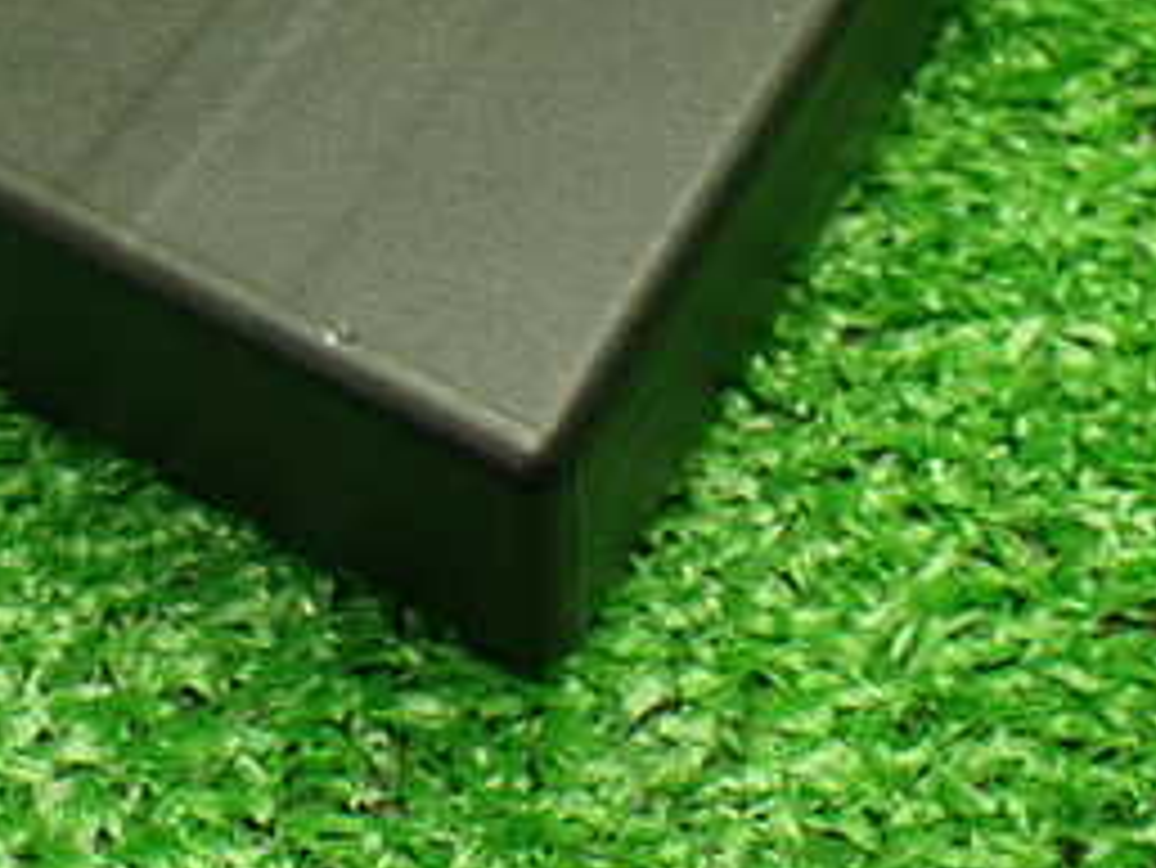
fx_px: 2339
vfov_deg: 20.4
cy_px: -4
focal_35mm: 70
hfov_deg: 27.3
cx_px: 252
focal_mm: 5.4
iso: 640
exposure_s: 1/125
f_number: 2.3
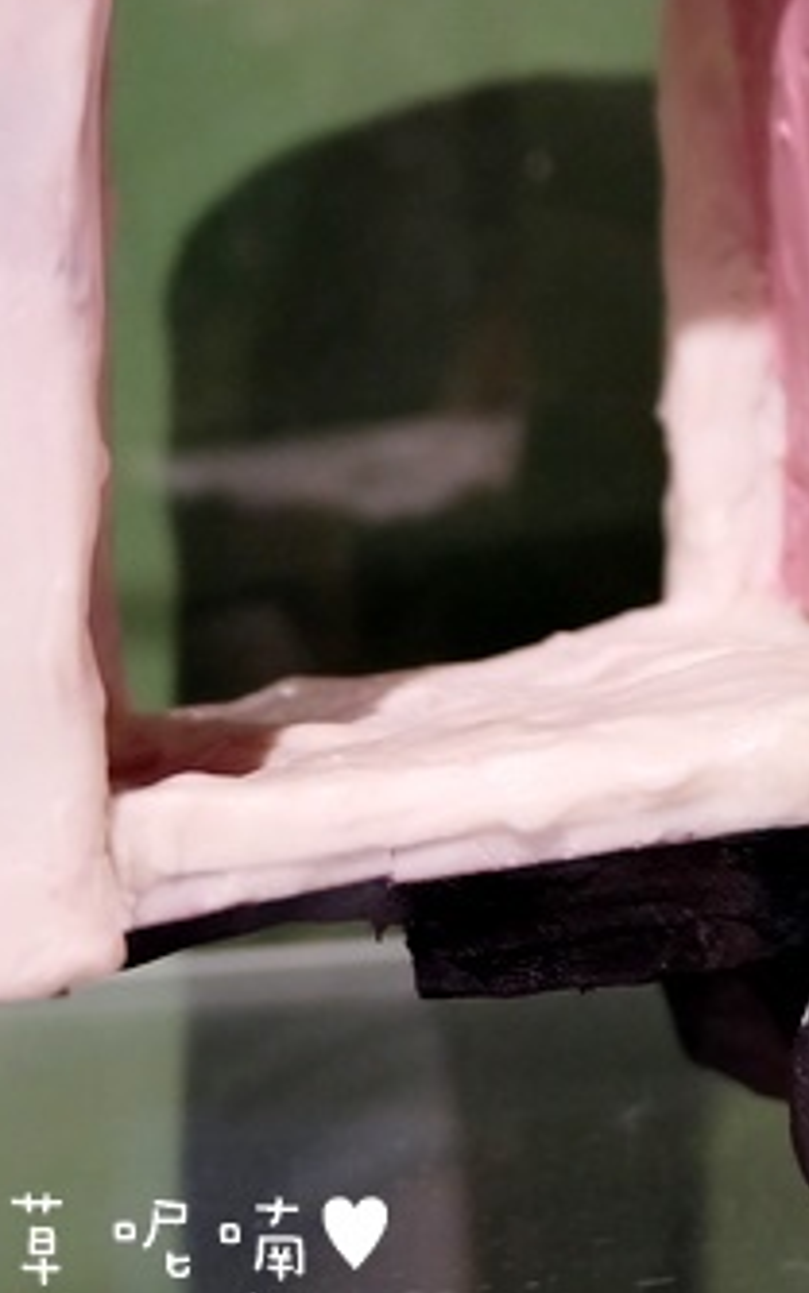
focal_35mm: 103
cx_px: 1312
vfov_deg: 19.8
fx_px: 3630
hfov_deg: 12.0
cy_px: 91
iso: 800
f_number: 4
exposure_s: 1/40
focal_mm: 22.2
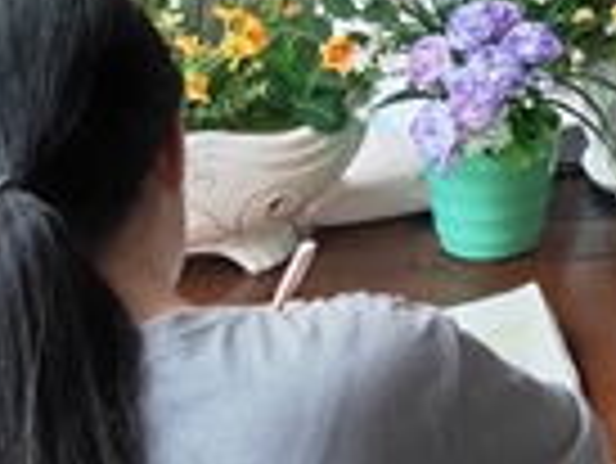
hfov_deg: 21.1
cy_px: -273
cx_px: 800
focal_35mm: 84
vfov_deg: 15.9
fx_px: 1496
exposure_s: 1/50
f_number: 1.7
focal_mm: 3.97
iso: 148
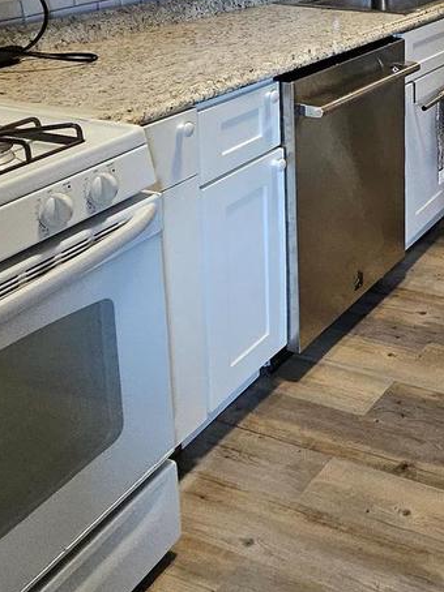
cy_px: 33
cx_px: 551
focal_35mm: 44
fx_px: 753
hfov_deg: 28.1
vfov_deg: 39.1
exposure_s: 1/60
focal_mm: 1.74
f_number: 2.2
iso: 320
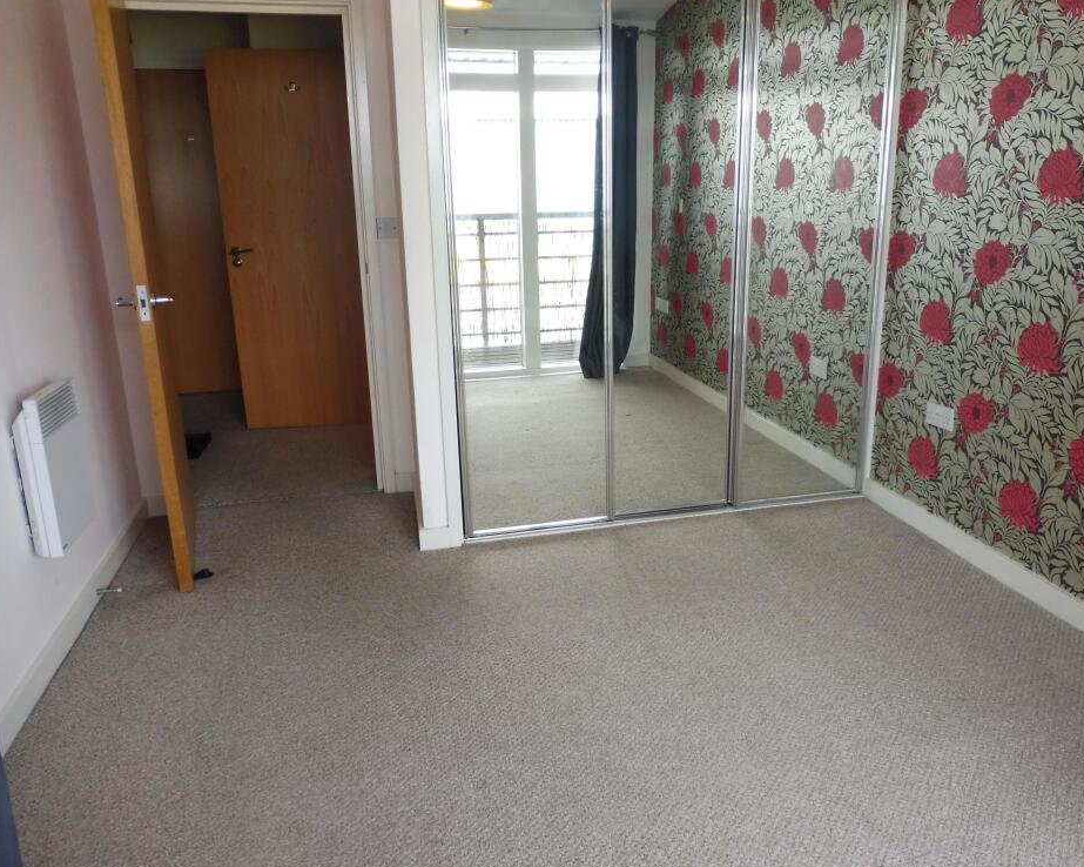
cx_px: 588
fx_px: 834
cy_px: 423
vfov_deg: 54.9
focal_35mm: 26
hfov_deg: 65.9
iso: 160
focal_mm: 4.3
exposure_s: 1/60
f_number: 3.3
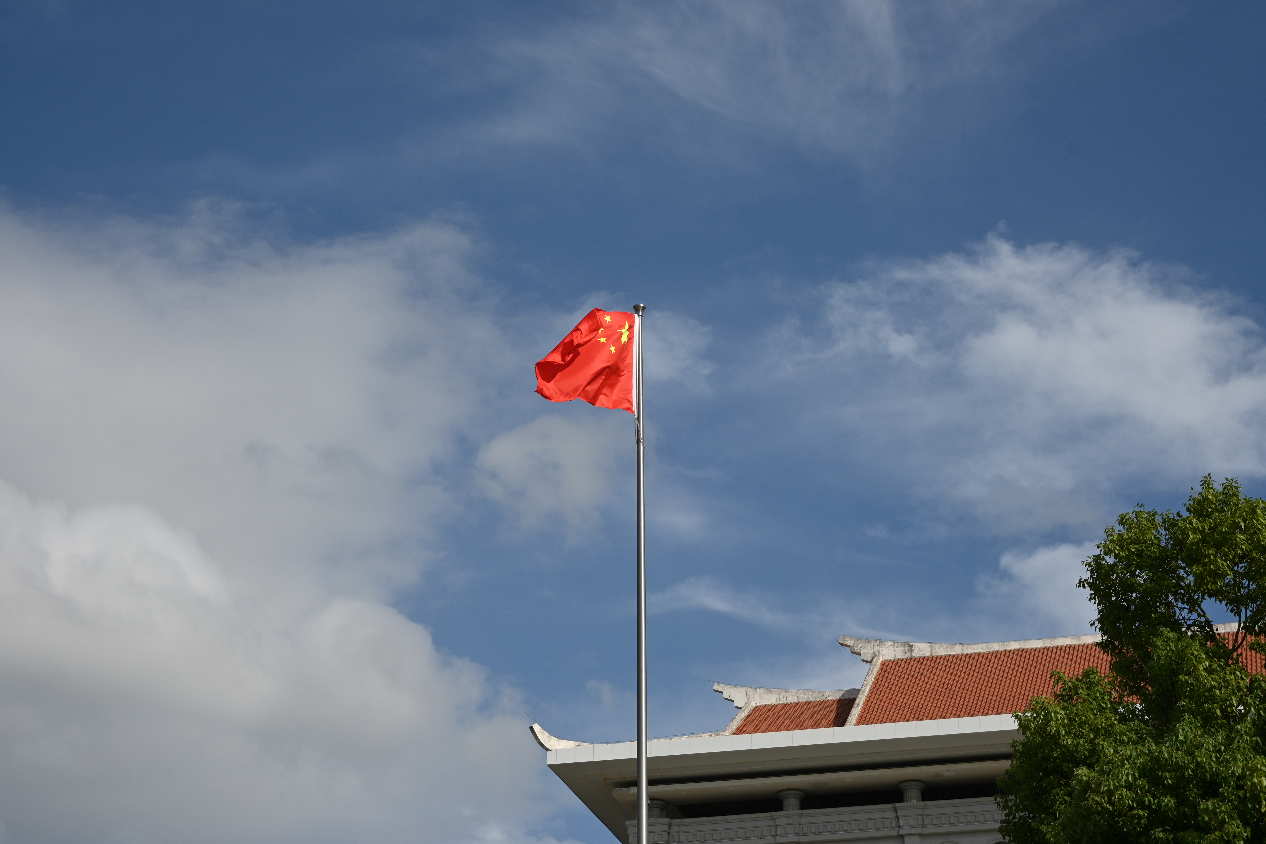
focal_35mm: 75
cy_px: 422
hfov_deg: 27.0
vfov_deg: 18.2
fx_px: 2637
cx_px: 633
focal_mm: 50
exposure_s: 1/500
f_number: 9
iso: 100
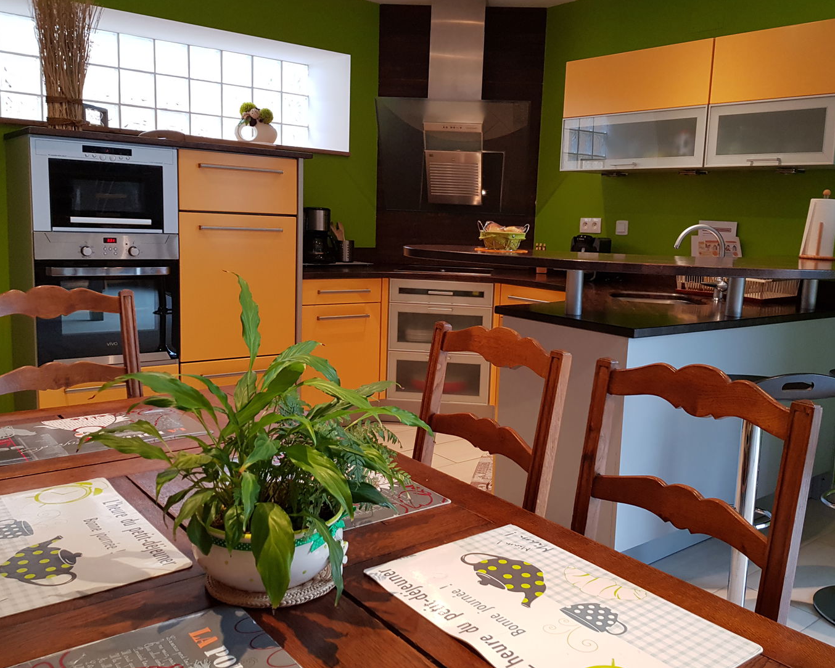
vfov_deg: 48.5
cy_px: 318
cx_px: 480
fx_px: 741
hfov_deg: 58.5
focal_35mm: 30
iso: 160
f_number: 1.7
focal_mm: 4.2
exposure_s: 1/33
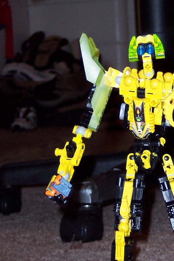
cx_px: 148
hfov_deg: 10.5
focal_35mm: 130
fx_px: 942
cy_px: 158
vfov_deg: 15.8
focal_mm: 13.3
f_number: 3.4
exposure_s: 1/45
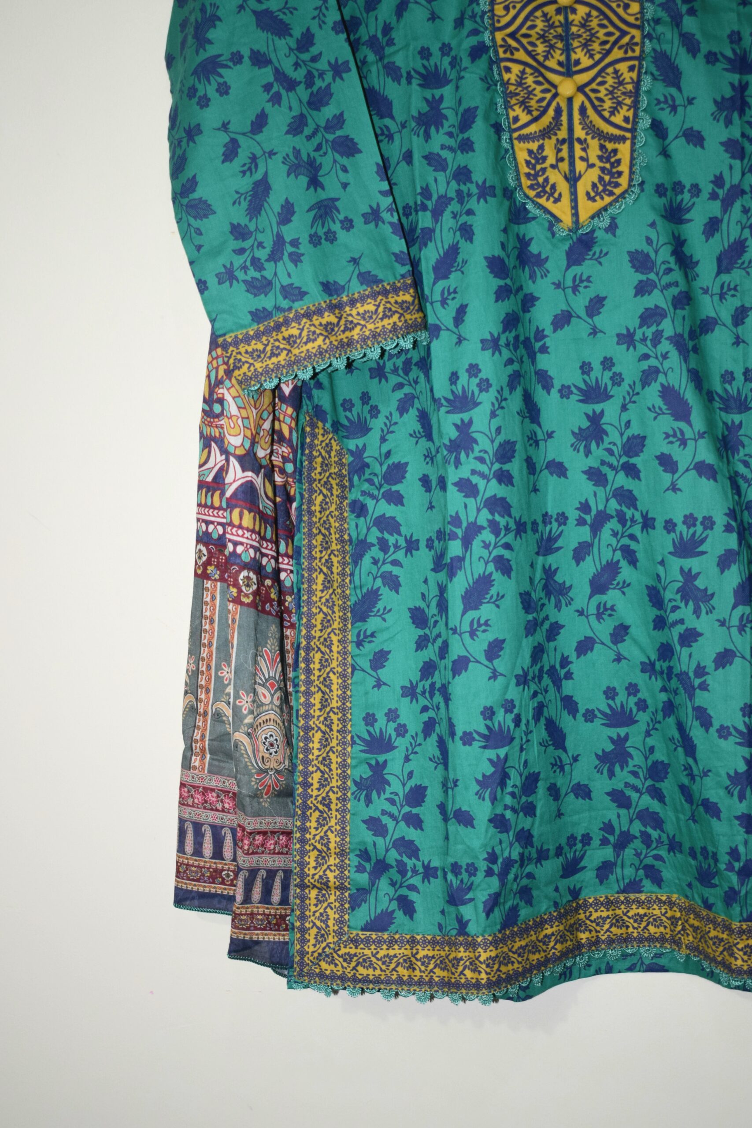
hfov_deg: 26.5
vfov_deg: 38.9
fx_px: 1598
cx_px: 376
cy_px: 564
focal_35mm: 51
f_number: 4.5
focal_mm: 34
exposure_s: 1/80
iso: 800
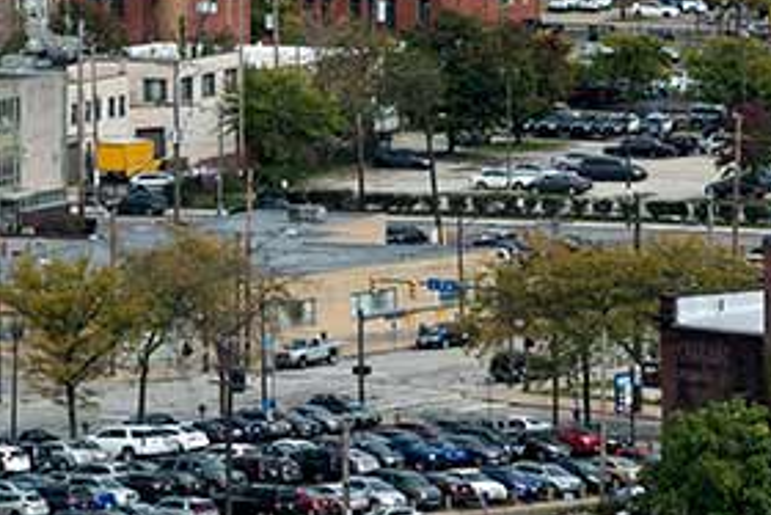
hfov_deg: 4.5
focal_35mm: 457
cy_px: -167
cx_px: 183
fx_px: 9792
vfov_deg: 3.0
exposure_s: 1/1250
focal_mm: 165
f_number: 7.1
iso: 400
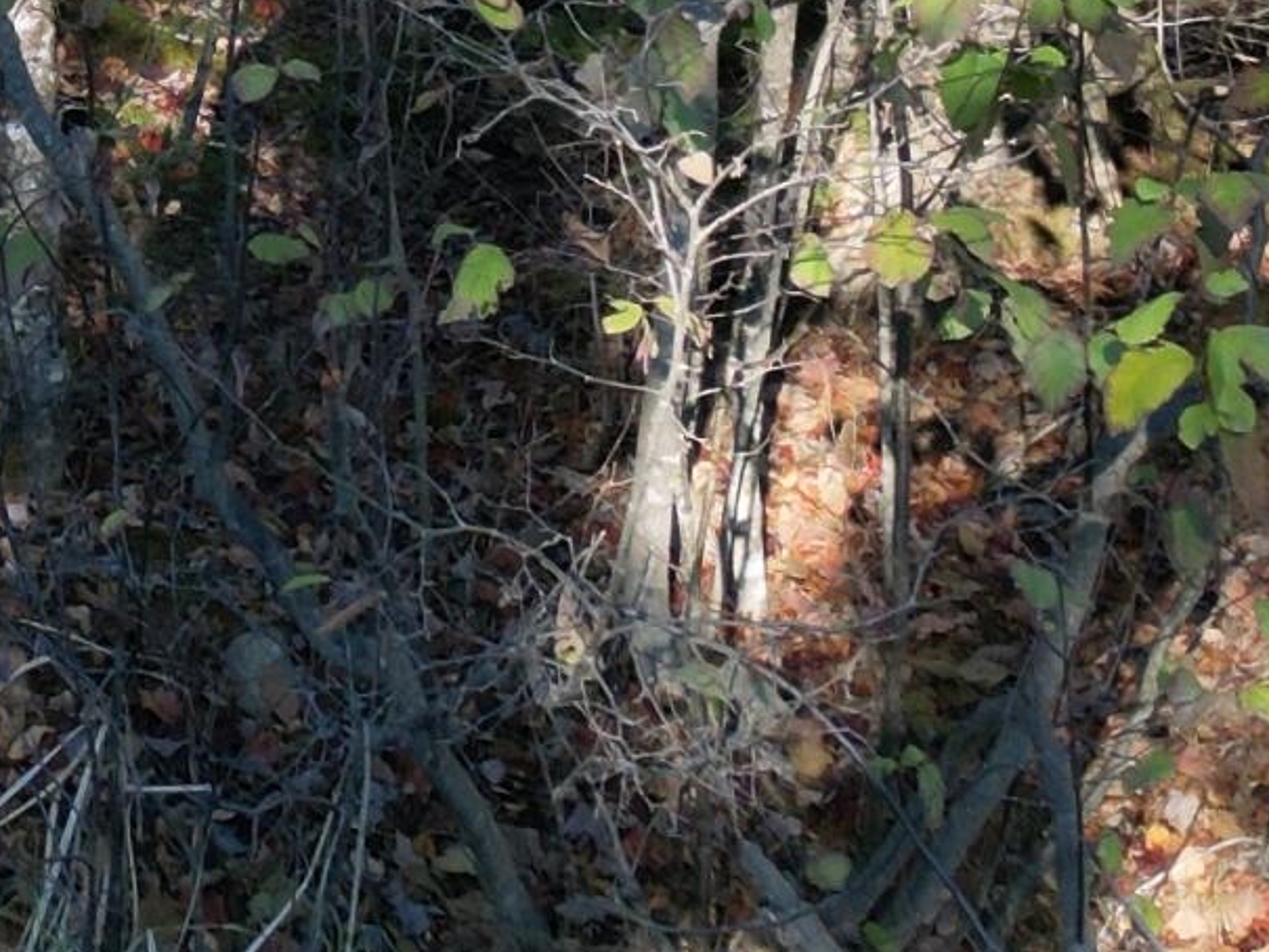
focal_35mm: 119
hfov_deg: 16.1
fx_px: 4363
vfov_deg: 11.2
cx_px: -132
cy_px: -1007
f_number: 1.7
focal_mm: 6.72
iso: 200
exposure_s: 1/725
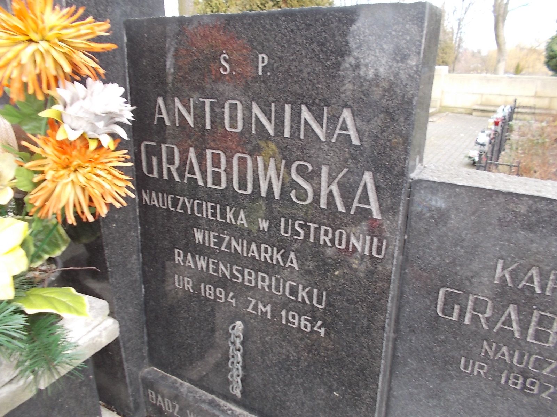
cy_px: 208
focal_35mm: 26
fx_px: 418
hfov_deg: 67.3
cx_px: 278
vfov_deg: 53.1
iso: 80
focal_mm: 4.6
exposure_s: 1/30
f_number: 3.2
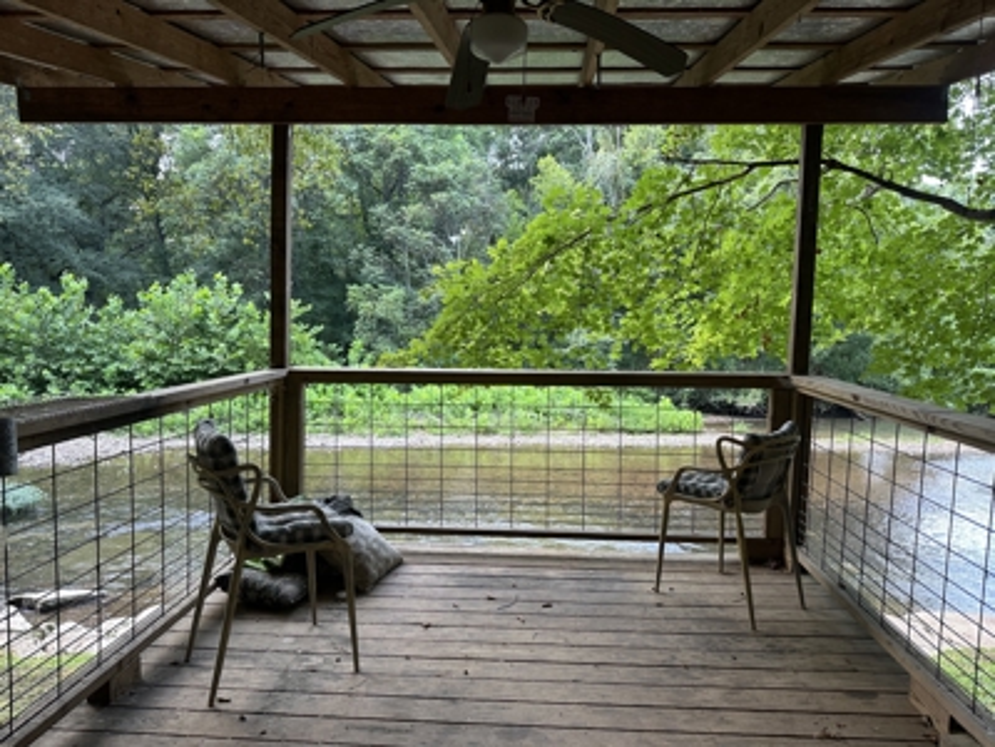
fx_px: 690
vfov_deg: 56.8
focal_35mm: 24
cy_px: 374
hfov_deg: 71.6
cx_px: 498
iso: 125
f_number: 1.78
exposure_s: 1/121
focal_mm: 6.86
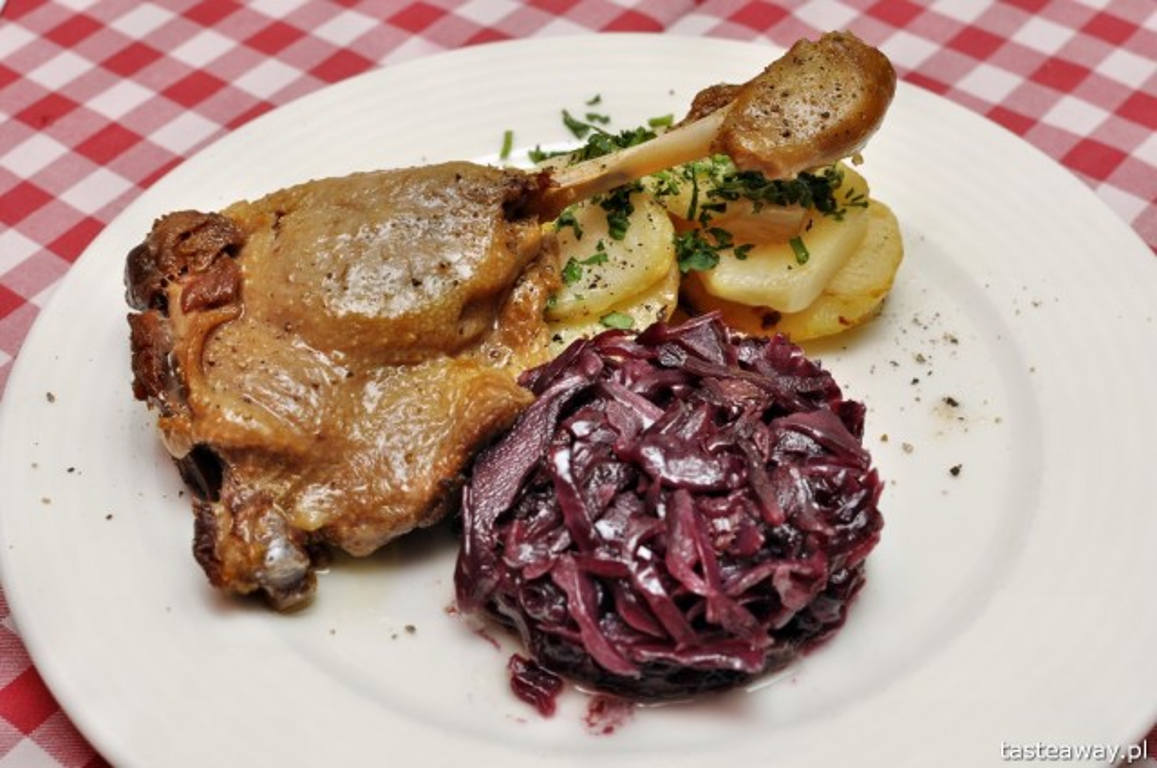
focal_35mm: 52
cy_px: 384
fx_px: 1685
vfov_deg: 25.7
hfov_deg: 37.9
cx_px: 578
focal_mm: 35
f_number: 8
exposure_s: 1/60
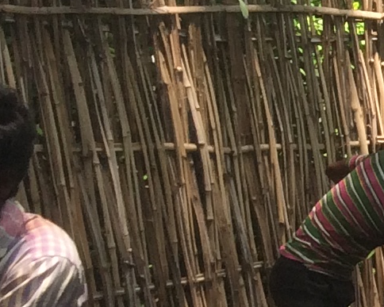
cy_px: 221
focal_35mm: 191
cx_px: 1241
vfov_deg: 8.1
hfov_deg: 8.2
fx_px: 2170
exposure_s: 1/270
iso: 32
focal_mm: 4.15
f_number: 2.2
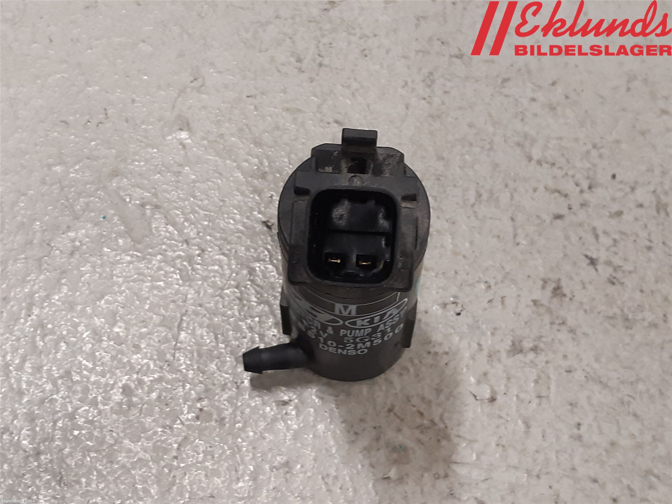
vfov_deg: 53.1
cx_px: 336
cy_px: 252
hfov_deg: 67.3
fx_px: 505
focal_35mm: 26
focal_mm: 3.93
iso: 125
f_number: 1.7
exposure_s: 1/50
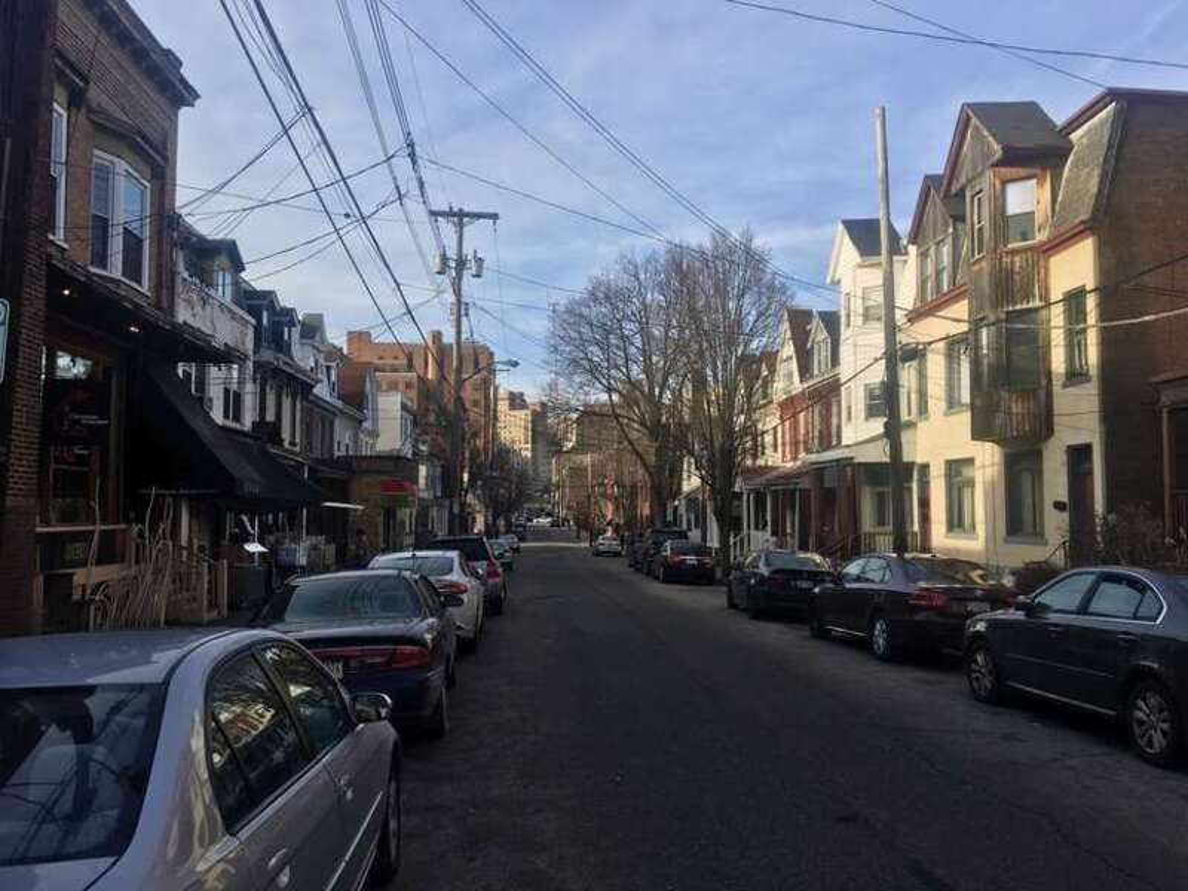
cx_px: 594
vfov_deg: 48.2
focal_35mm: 29
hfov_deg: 61.7
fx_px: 995
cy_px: 446
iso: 25
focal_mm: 4.15
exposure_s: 1/1026
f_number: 2.2
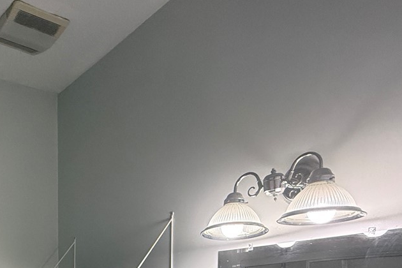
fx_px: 413
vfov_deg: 30.5
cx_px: 44
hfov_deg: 47.0
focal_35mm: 37
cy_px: 321
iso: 500
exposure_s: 1/120
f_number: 2.2
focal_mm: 2.22
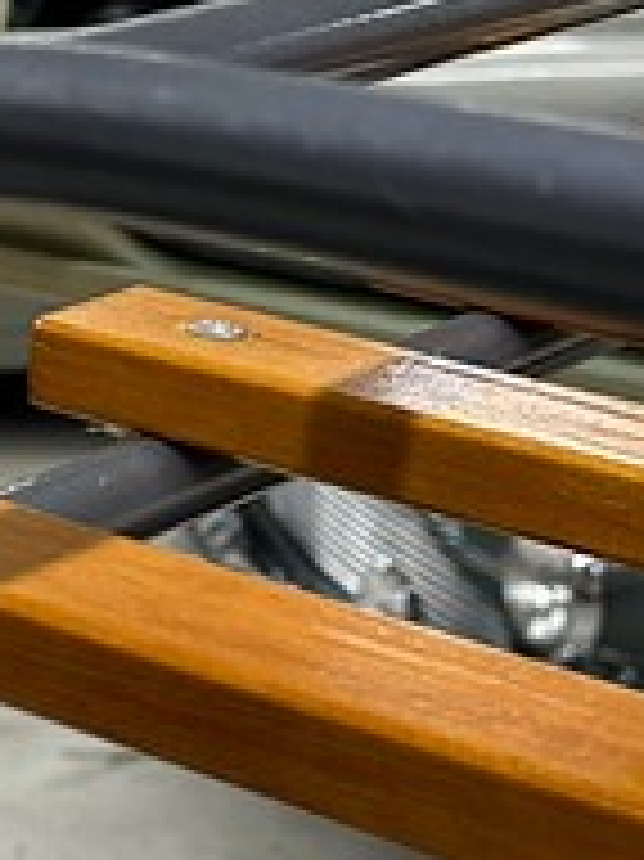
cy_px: 284
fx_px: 3203
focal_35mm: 129
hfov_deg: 10.9
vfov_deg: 15.3
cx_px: -419
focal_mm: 6.86
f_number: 1.78
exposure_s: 1/120
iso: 200
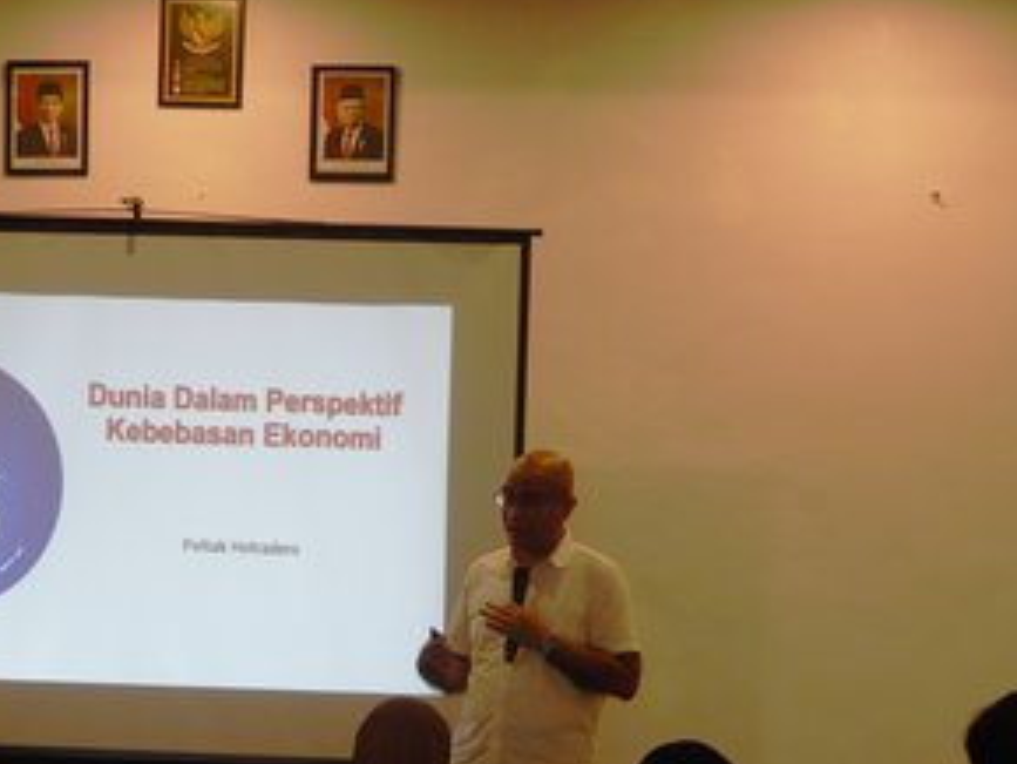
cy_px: 523
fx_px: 3615
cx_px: 345
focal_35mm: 123
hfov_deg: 16.0
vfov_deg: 12.0
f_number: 4.3
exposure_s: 1/30
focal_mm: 15.3
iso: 220
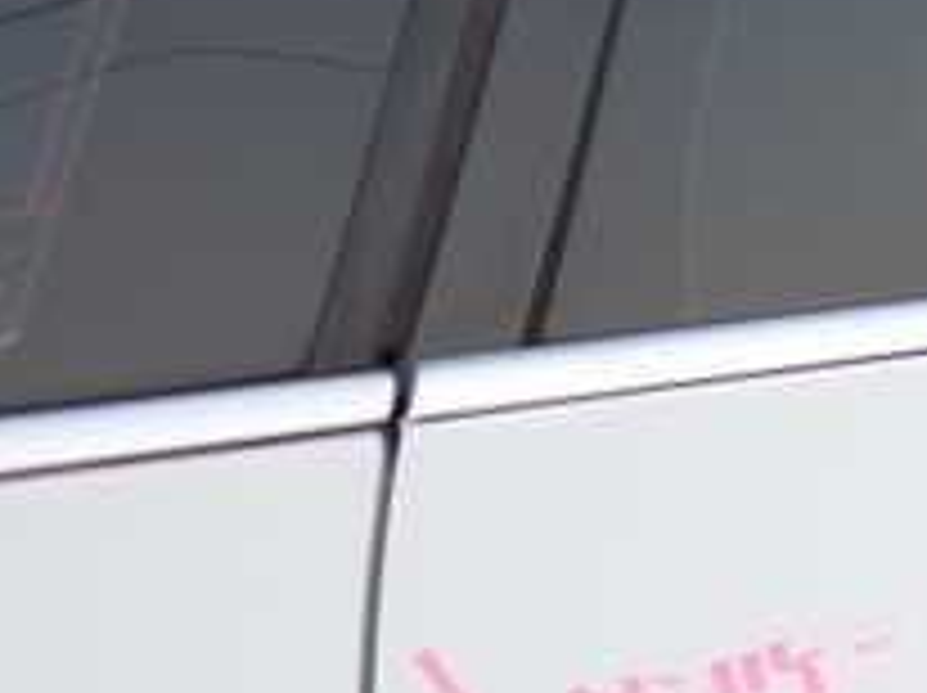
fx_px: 2809
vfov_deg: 13.7
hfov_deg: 17.1
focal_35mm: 105
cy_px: -140
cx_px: 1341
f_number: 2.5
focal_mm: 6.37
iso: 200
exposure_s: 1/40
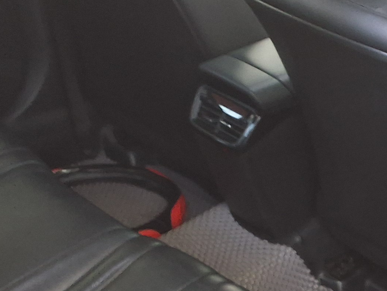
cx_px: 369
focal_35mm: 87
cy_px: 268
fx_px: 973
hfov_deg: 21.8
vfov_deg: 16.7
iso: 160
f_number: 1.9
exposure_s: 1/30
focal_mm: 2.91
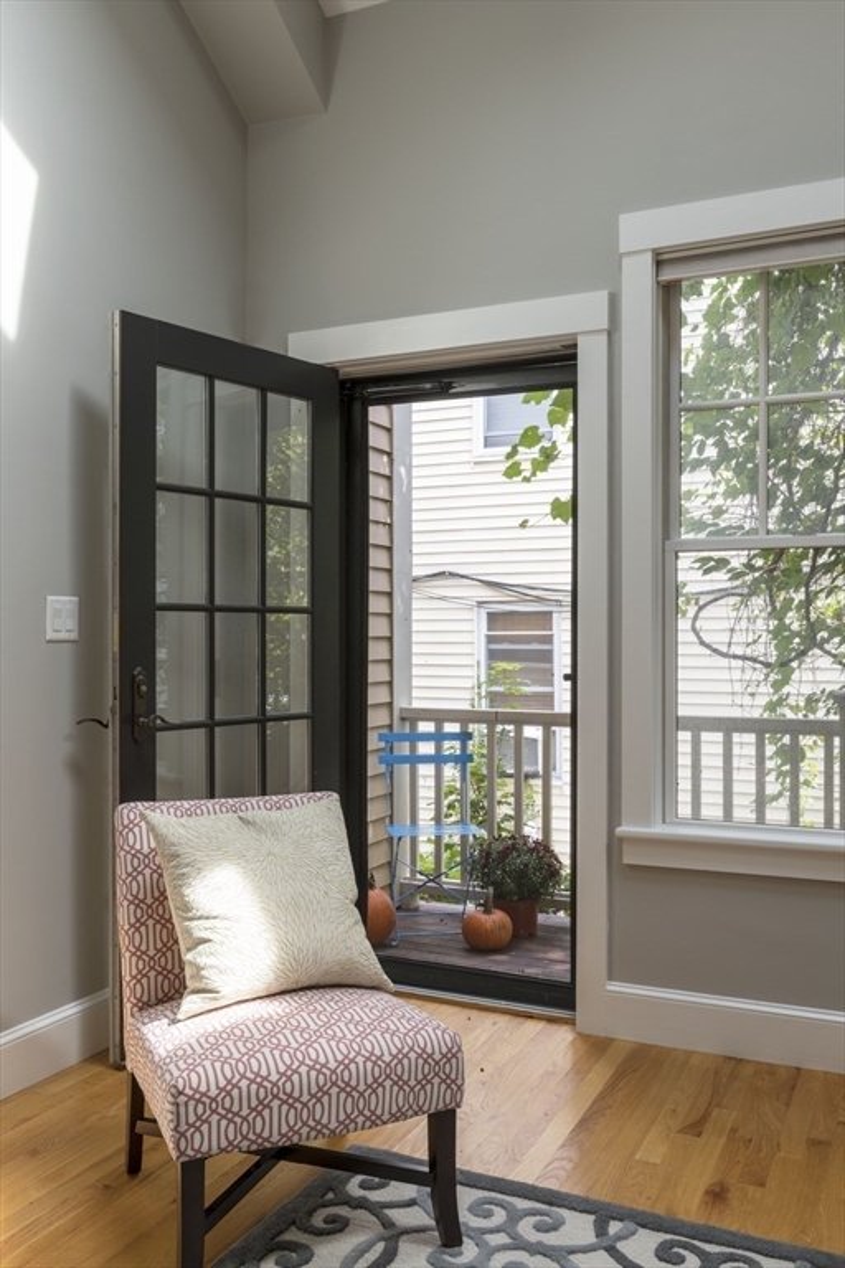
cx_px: 422
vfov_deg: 58.7
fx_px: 1127
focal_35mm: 32
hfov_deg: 41.1
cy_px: 634
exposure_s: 1/5
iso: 125
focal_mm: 32
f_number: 14
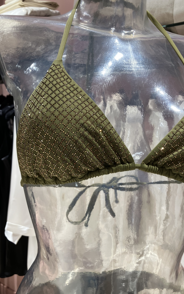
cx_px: 109
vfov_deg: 61.2
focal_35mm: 31
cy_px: 152
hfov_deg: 40.5
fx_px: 249
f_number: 1.8
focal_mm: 3.99
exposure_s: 1/50
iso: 50
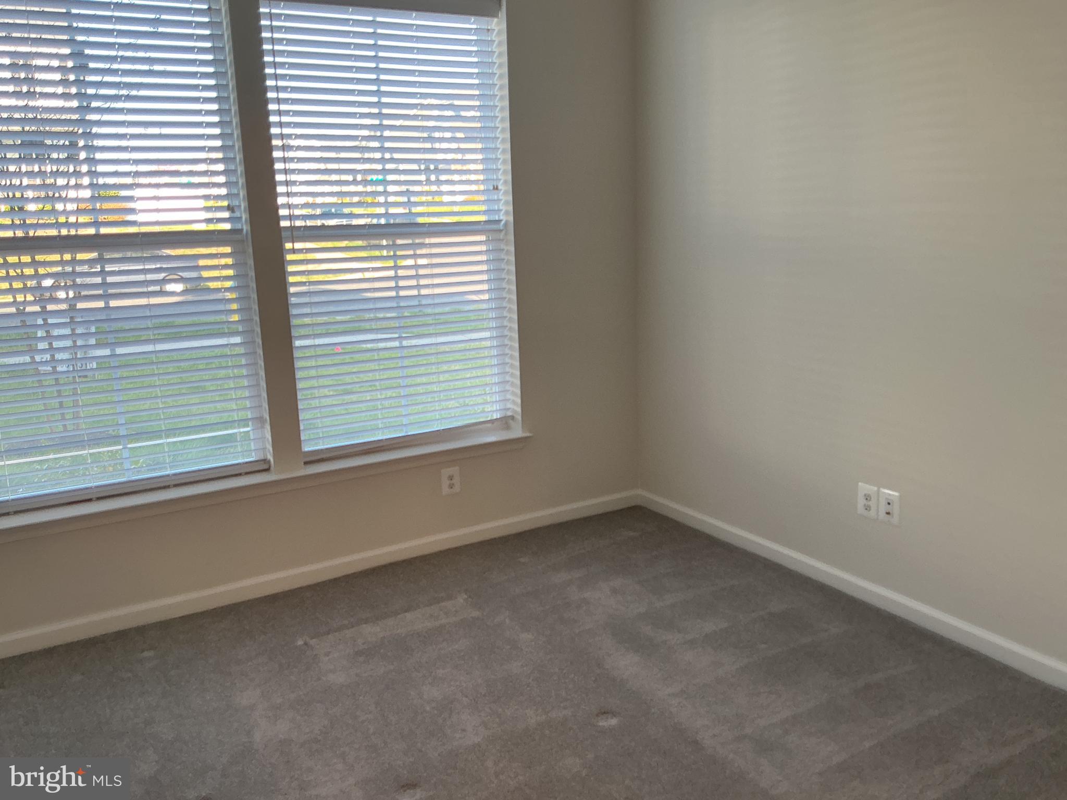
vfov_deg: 48.2
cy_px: 400
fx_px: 894
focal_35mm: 29
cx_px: 534
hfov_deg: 61.7
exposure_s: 1/60
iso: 40
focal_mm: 3
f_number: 1.8
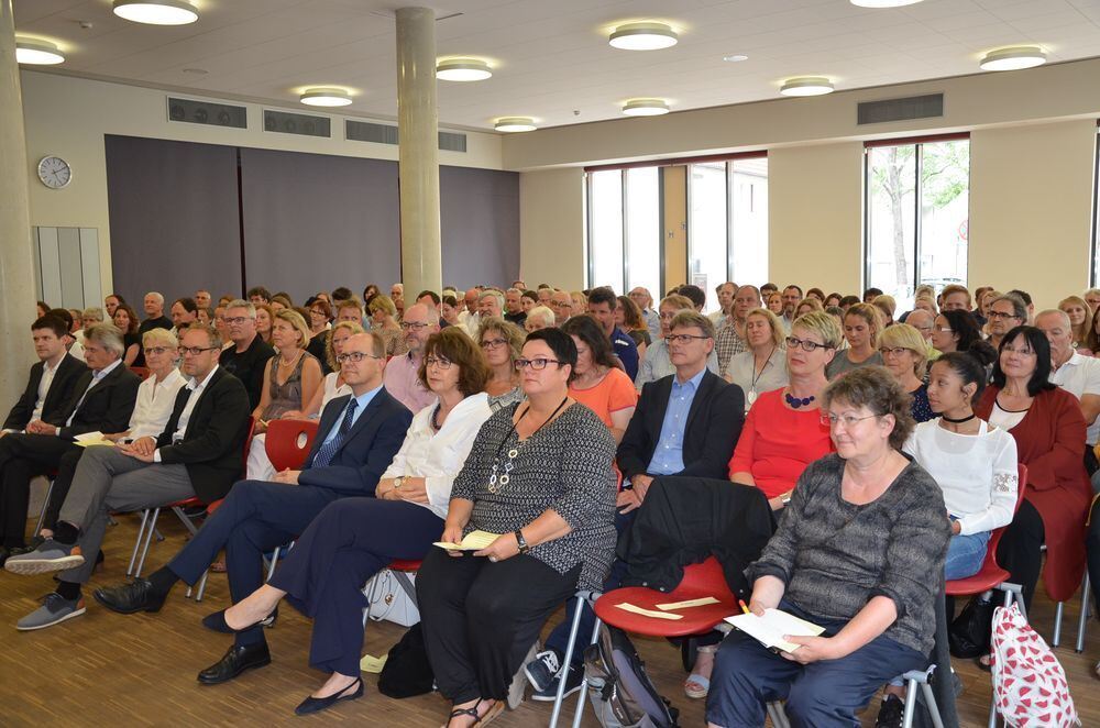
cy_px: 364
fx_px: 1006
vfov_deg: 39.8
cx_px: 550
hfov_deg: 57.3
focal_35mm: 33
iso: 720
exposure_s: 1/60
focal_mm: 22
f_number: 3.8
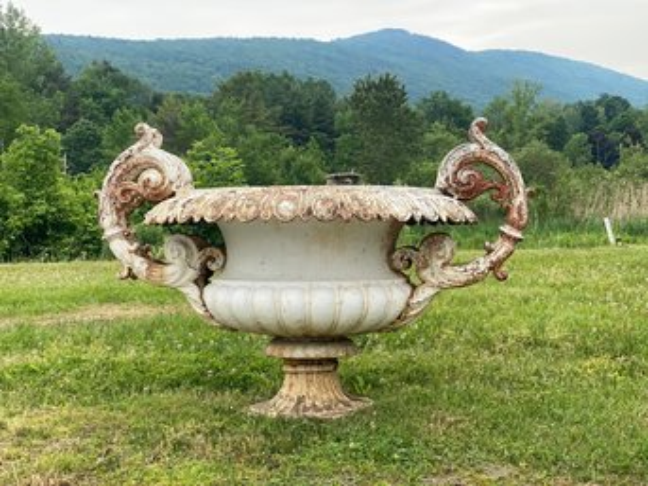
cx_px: 324
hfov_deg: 36.8
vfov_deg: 28.0
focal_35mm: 52
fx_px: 973
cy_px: 243
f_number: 2
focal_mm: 6
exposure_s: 1/666
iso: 20
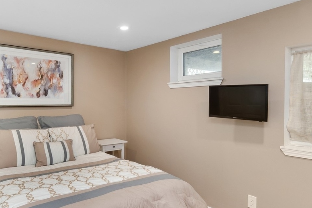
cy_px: 111
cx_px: 122
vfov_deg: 51.2
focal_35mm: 25
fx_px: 217
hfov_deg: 70.6
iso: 200
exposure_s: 1/1.25
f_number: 9
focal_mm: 12
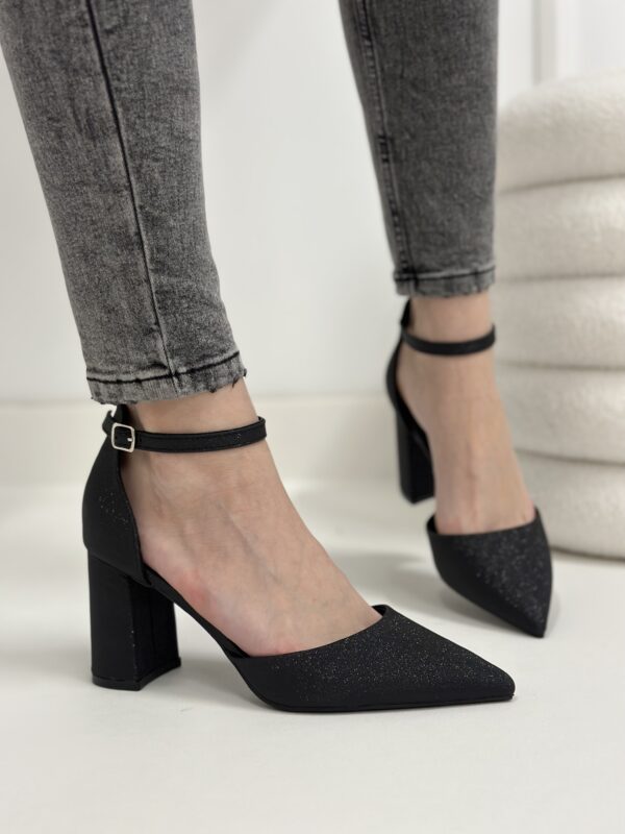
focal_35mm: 48
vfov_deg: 39.7
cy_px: 417
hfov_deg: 30.3
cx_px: 312
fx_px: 1156
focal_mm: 6.86
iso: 160
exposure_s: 1/100
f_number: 1.78
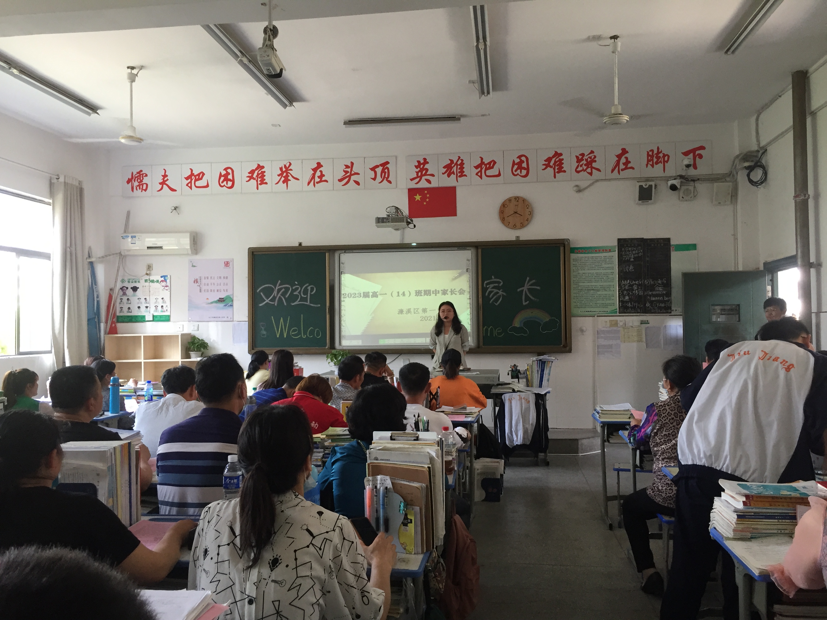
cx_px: 414
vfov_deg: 48.2
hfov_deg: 61.7
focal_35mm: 29
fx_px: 693
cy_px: 310
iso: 64
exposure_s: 1/33
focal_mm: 4.15
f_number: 2.2
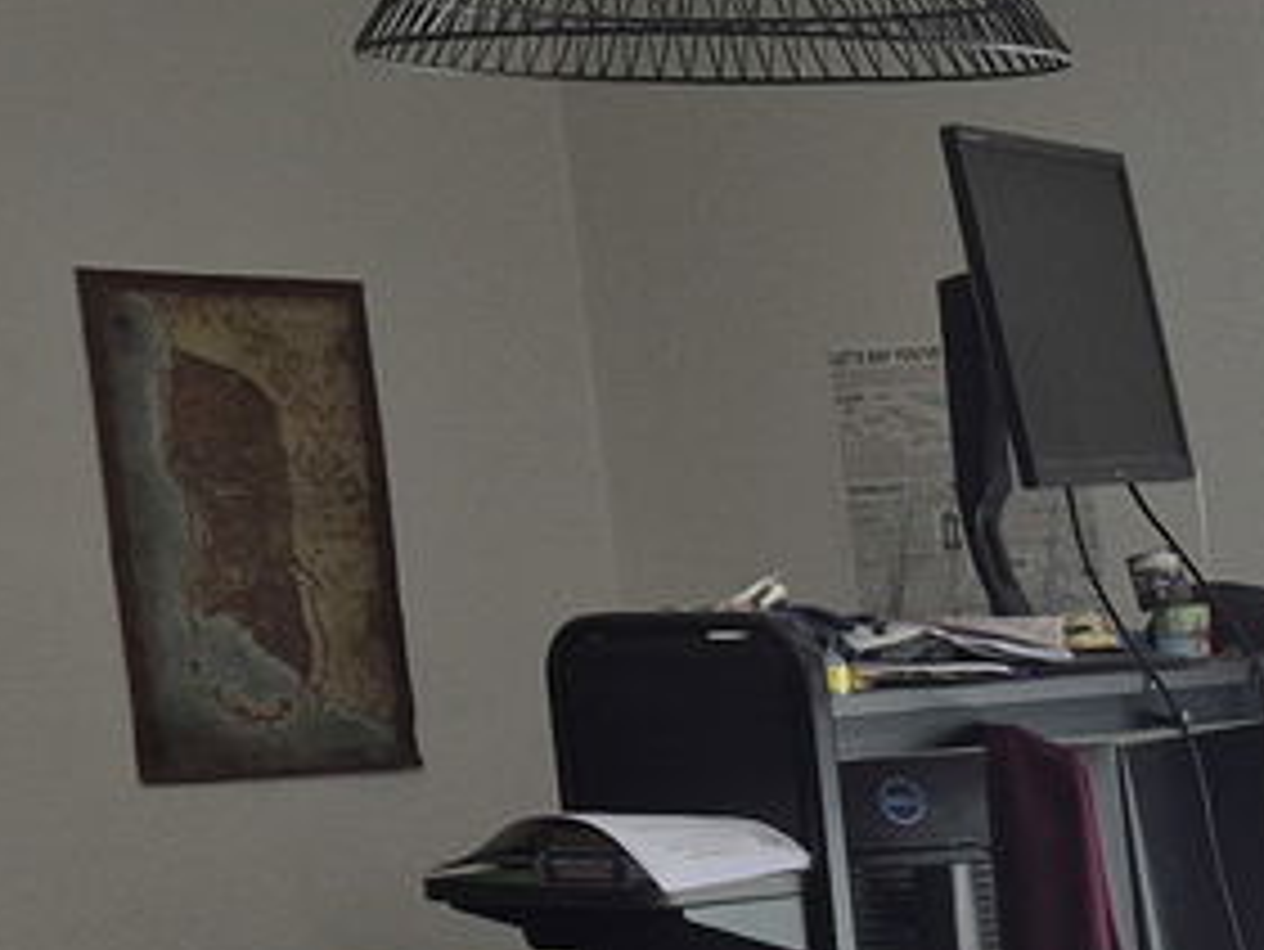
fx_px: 4785
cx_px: 2195
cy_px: 1774
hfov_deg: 13.6
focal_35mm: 131
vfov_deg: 10.6
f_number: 1.8
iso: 50
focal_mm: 5.4
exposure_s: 1/180
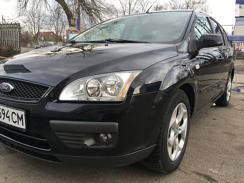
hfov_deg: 61.7
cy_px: 92
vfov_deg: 48.2
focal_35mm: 29
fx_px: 204
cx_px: 122
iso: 25
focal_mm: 4.2
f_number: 2.2
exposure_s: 1/170
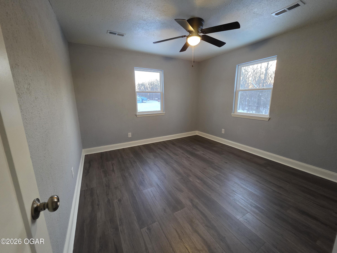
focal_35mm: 13
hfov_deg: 106.2
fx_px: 127
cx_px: 168
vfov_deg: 89.9
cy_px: 126
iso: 640
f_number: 1.9
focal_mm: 2.2
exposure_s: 1/60
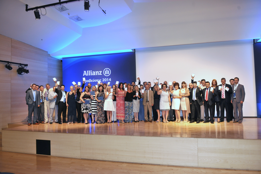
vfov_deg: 49.6
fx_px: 188
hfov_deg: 69.4
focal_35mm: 26
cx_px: 130
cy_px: 87
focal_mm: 26
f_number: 4.5
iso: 640
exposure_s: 1/60
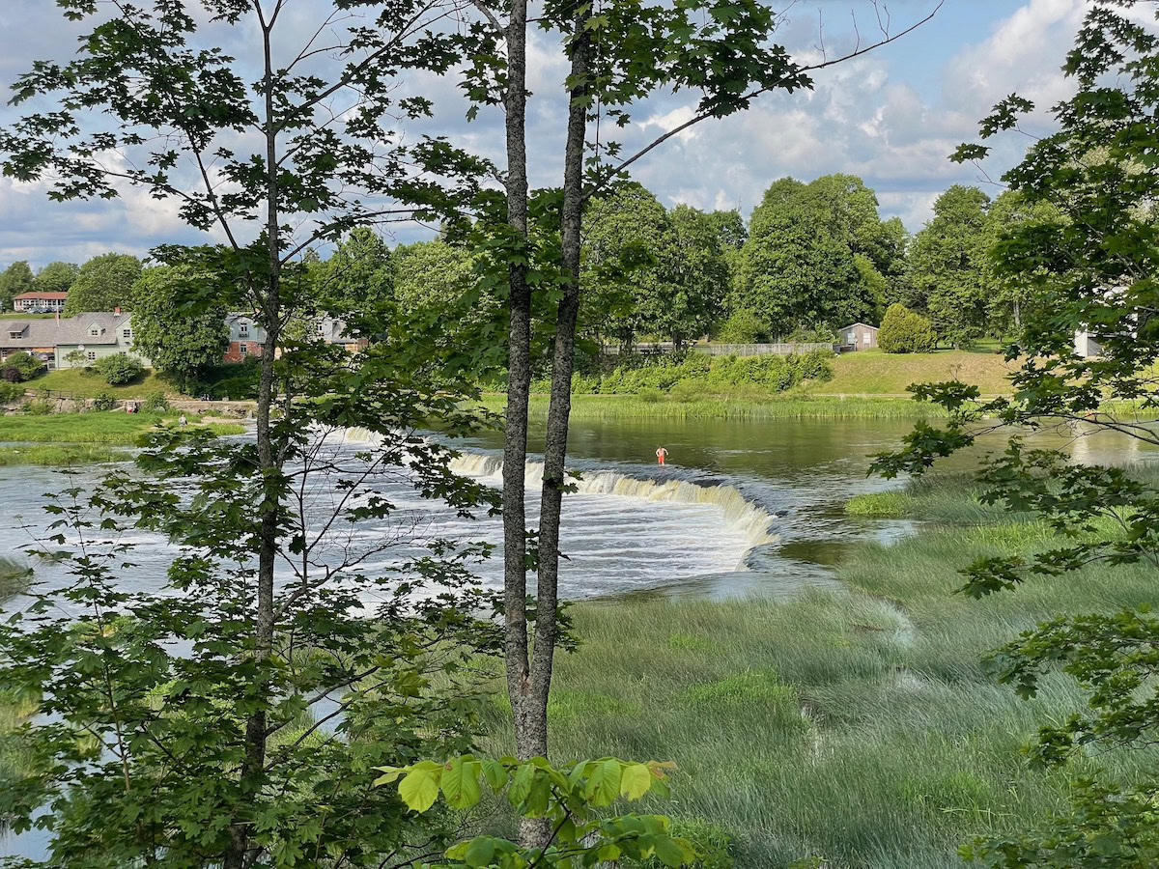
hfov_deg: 36.8
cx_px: 580
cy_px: 434
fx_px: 1741
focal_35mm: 52
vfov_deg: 28.0
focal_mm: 6
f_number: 2
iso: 25
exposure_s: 1/1043
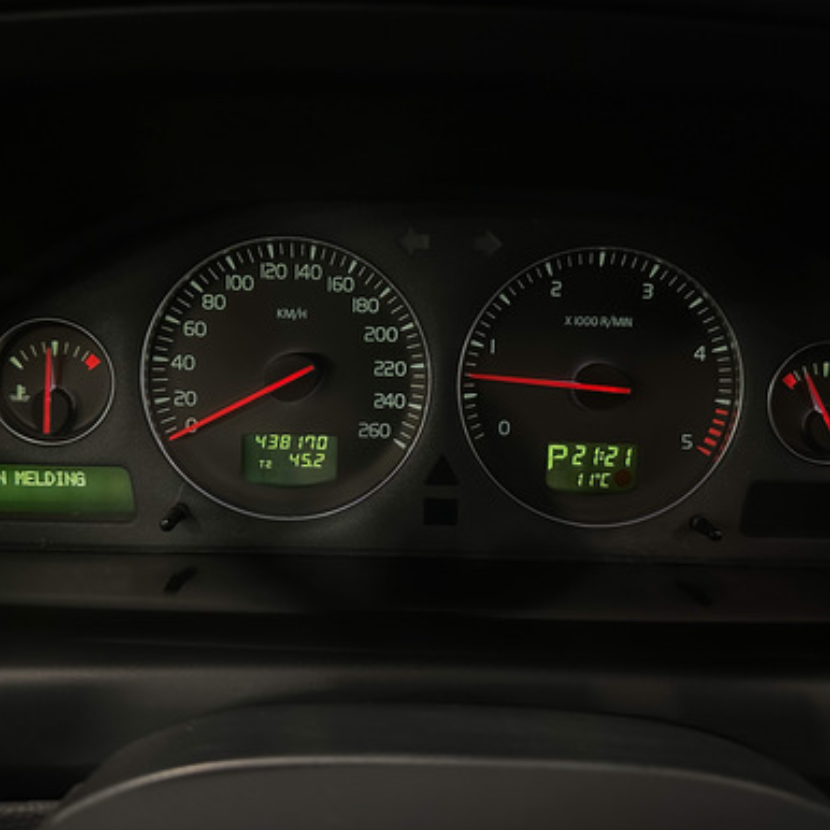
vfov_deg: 49.7
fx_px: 895
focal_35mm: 33
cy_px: 370
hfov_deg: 49.7
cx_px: 428
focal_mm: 6.86
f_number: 1.78
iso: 1000
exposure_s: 1/30
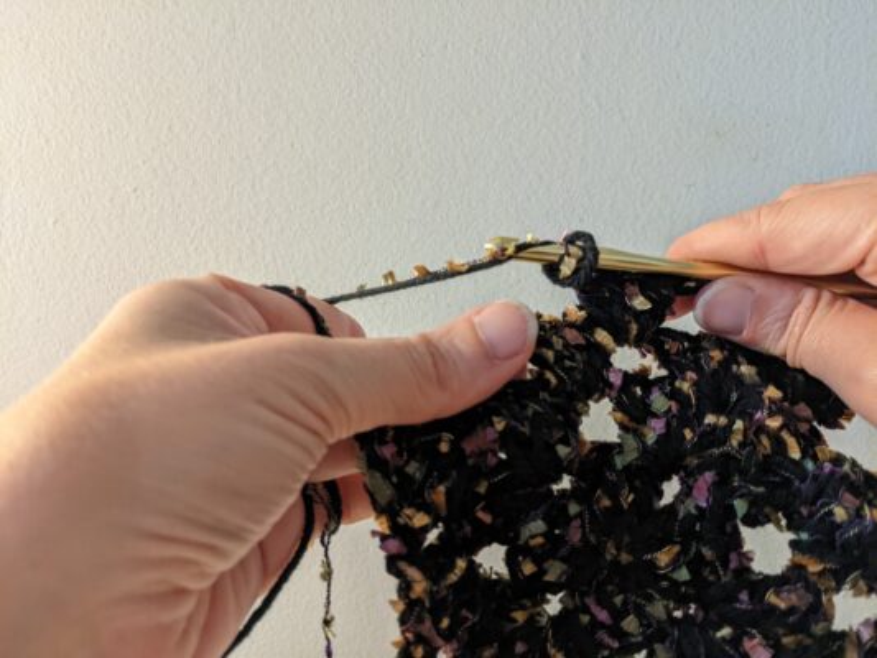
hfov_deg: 65.3
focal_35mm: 27
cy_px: 329
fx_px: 684
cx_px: 438
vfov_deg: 51.4
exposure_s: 1/40
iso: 468
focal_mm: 4.44
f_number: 1.8
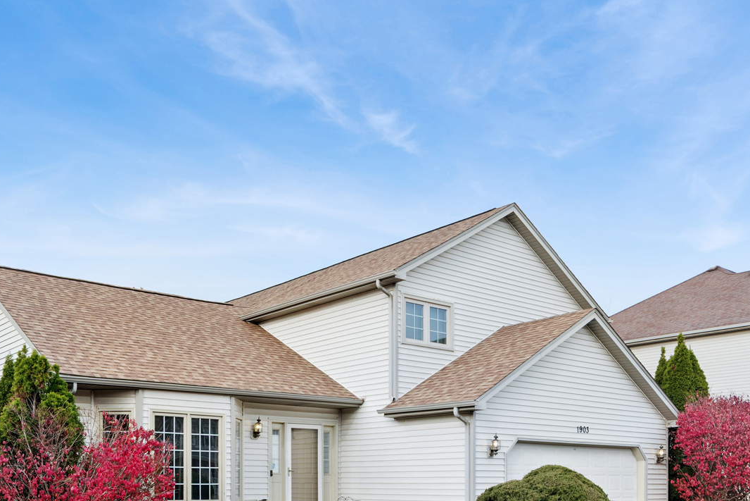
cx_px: 323
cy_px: 323
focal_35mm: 38
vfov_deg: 34.8
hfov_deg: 50.5
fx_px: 792
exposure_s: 1/50
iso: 250
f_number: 8
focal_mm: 17
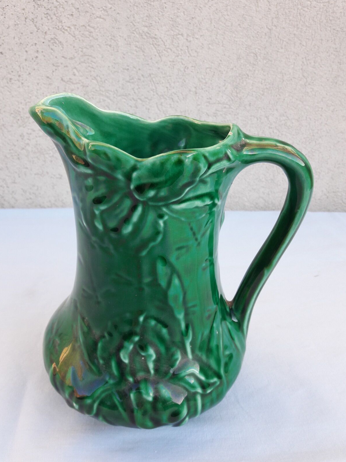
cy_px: 238
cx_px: 168
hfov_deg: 48.2
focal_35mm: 29
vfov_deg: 61.7
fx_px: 387
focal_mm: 3.7
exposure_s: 1/108
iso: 40
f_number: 1.9
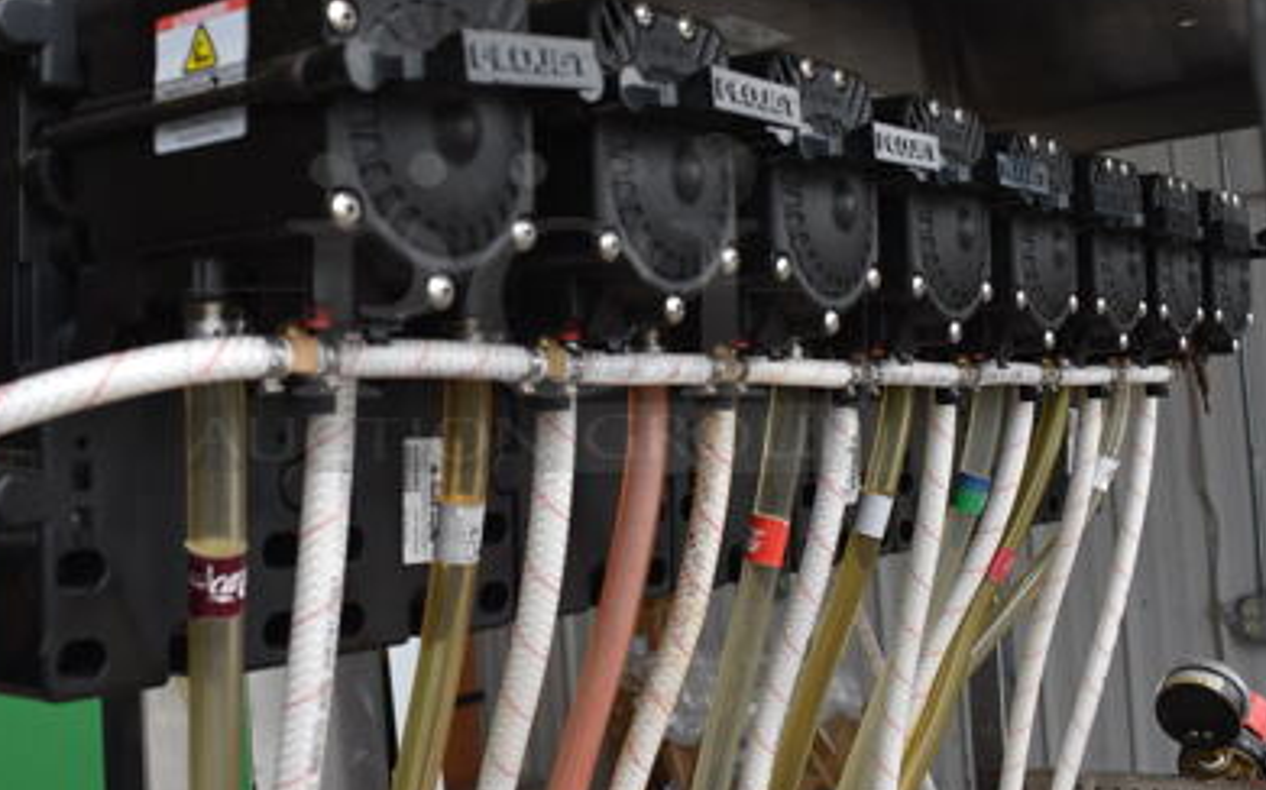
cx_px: 528
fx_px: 1483
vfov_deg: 29.7
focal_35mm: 43
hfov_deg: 46.1
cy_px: 301
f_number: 6.3
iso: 200
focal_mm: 18
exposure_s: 1/250
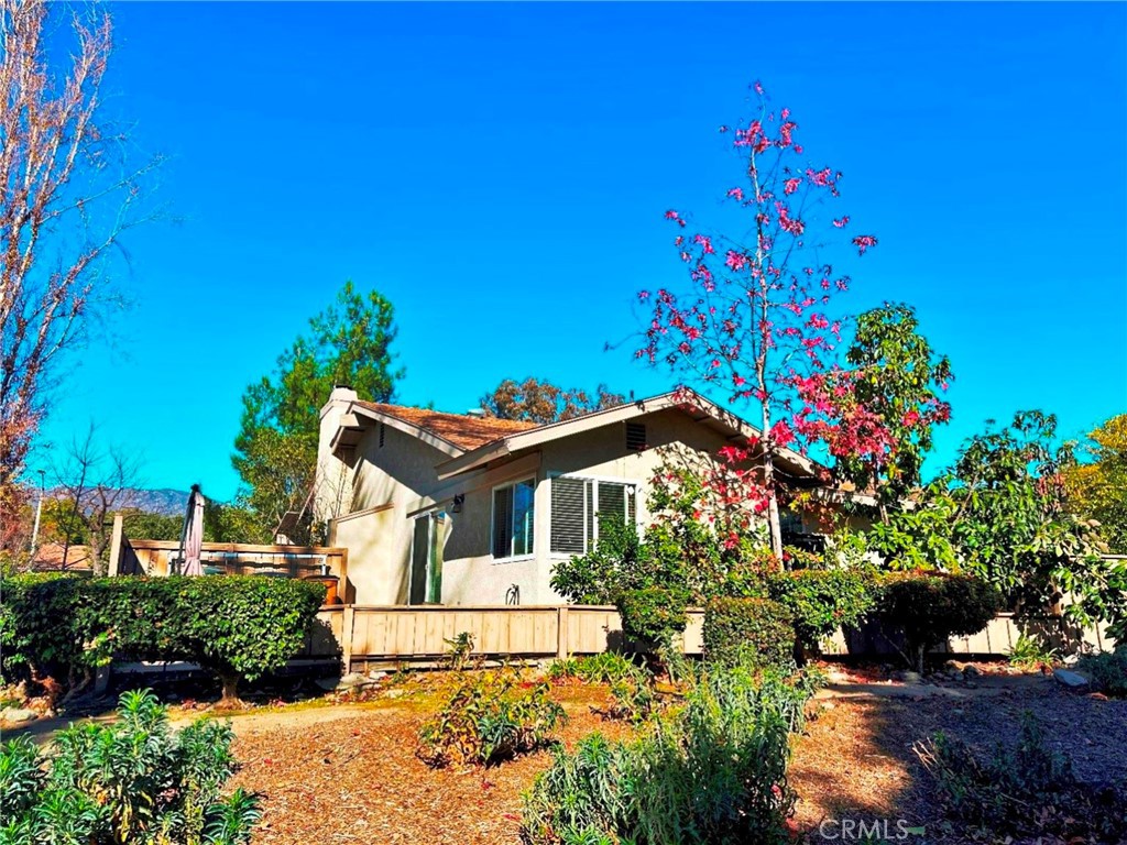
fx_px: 781
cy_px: 422
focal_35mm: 24
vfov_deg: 56.8
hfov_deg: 71.6
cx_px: 564
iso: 80
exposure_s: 1/4348
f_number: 1.78
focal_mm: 6.86
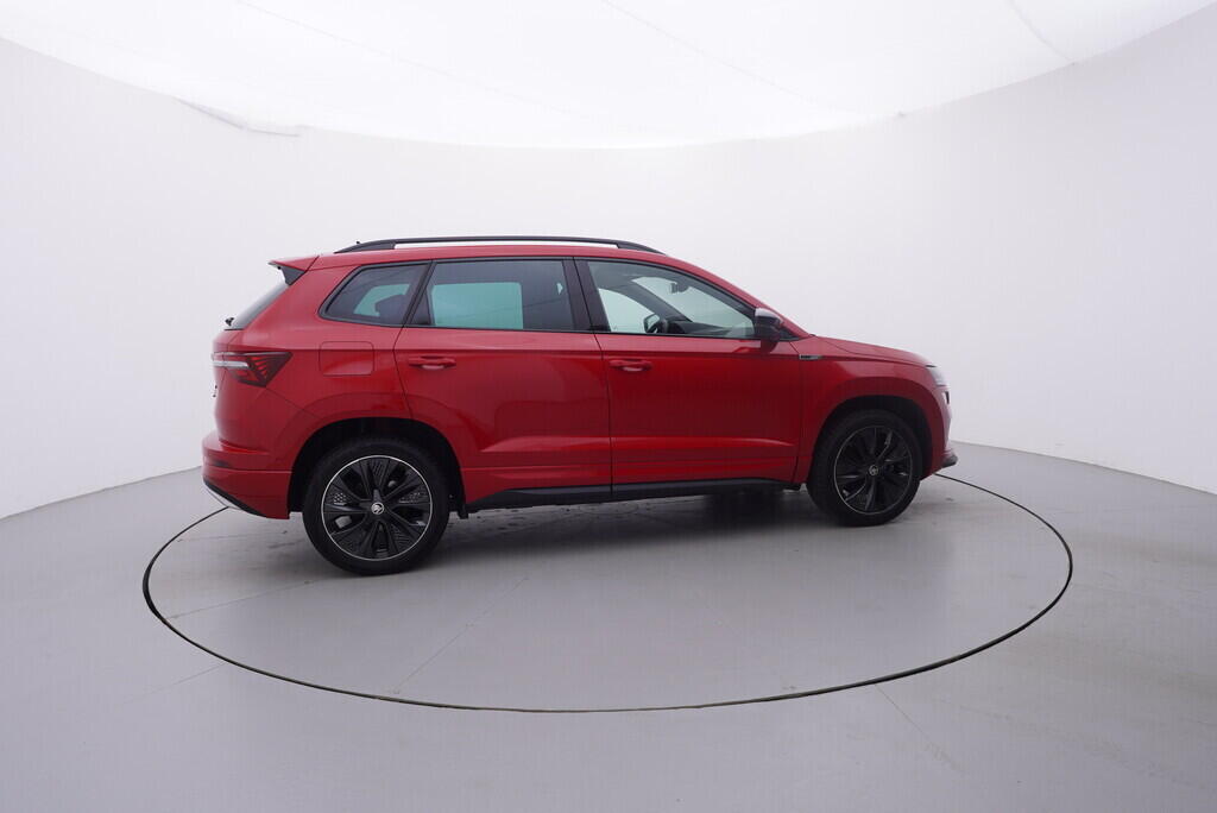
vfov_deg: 56.2
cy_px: 406
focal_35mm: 22
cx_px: 608
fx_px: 761
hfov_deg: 77.3
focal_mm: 15
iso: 200
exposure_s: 1/80
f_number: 5
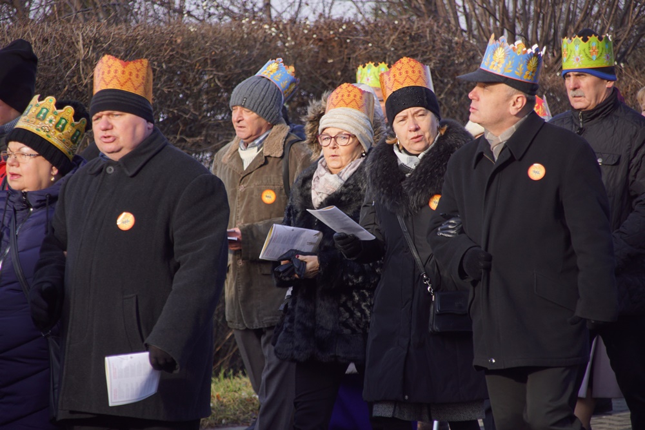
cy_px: 215
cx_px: 322
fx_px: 4032
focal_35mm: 225
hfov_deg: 9.1
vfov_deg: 6.1
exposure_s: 1/250
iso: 250
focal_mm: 150
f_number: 5.6
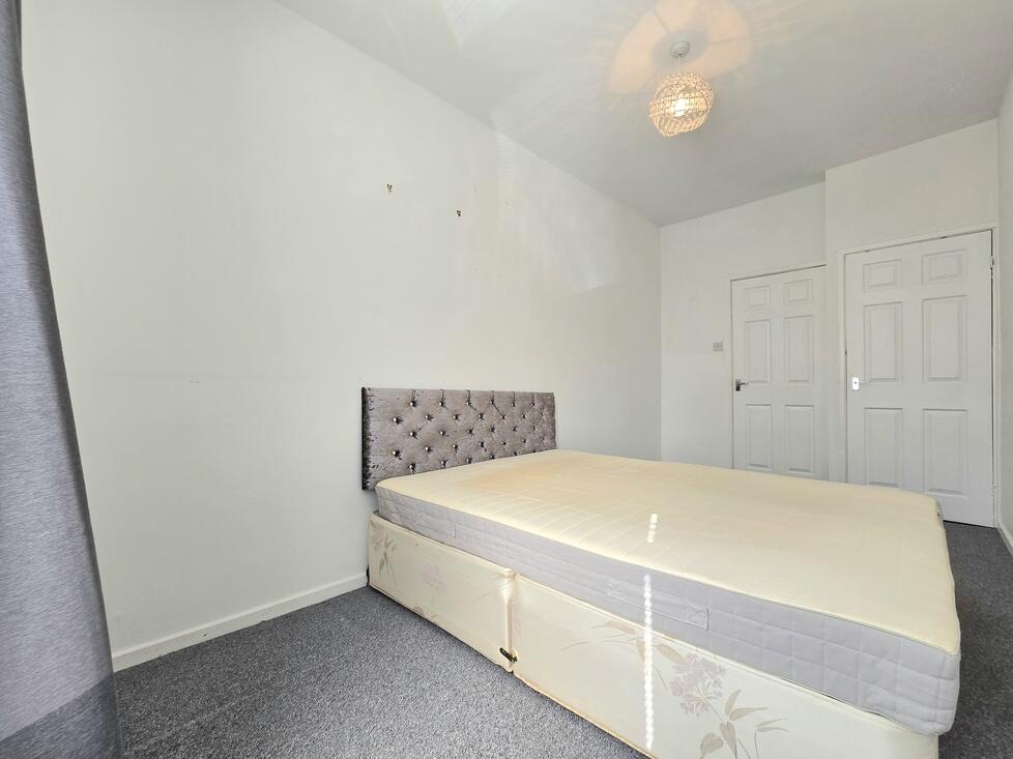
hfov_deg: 106.2
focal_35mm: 13
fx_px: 380
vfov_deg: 89.9
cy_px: 380
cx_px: 506
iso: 50
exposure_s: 1/120
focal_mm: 2.2
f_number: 2.2
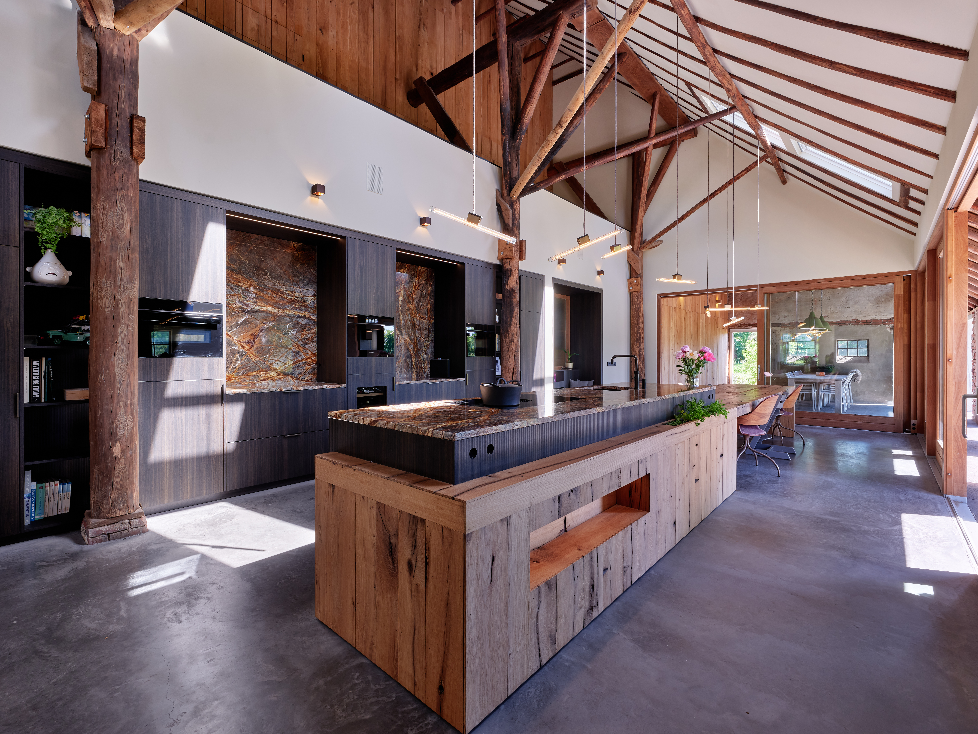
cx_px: 489
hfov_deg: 94.5
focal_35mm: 16
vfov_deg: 78.1
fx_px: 452
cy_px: 367
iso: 400
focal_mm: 20
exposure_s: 1/20
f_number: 13
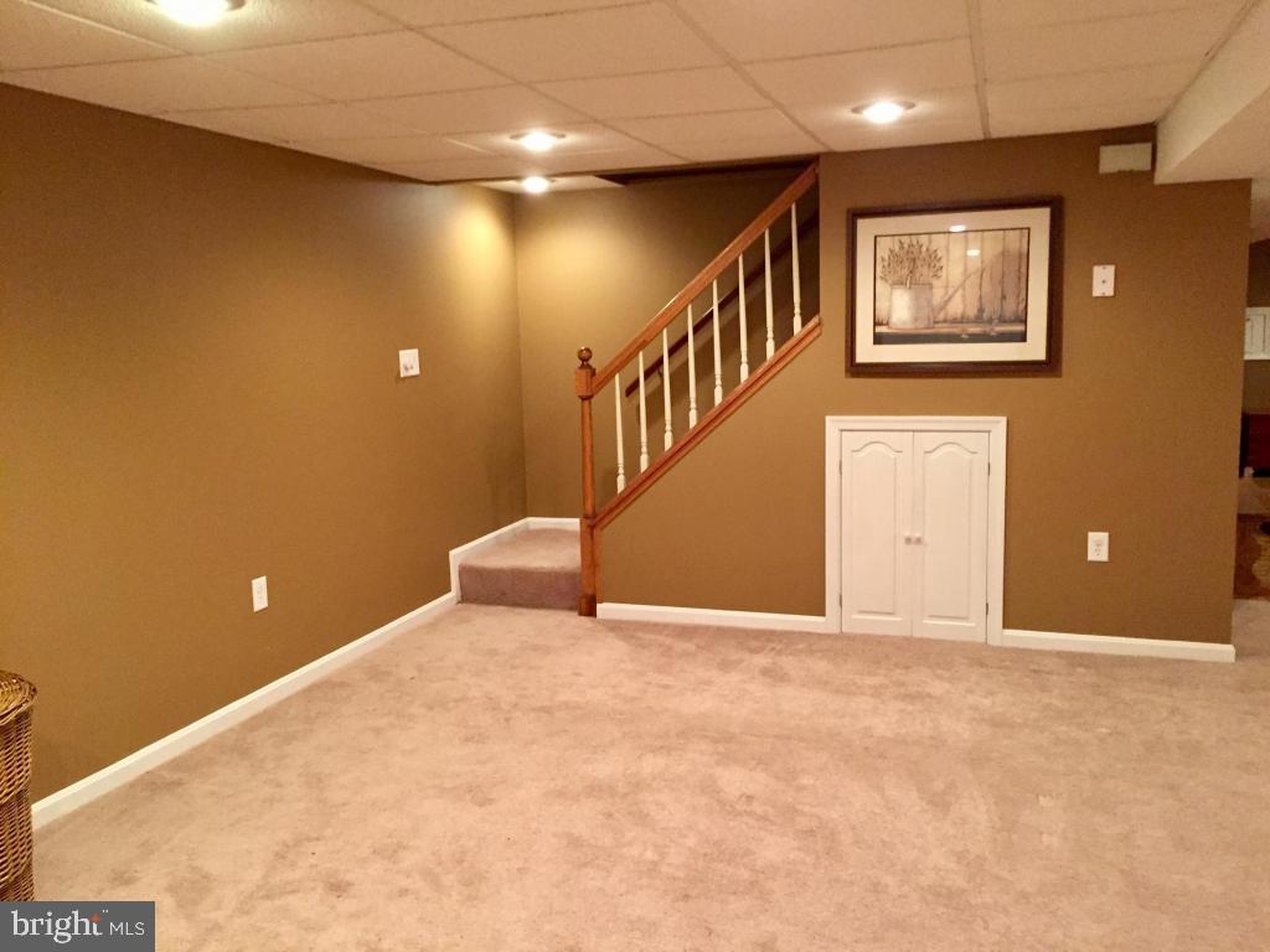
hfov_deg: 61.7
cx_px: 635
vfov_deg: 48.2
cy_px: 476
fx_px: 1064
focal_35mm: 29
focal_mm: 4.15
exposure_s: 1/30
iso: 250
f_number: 2.2
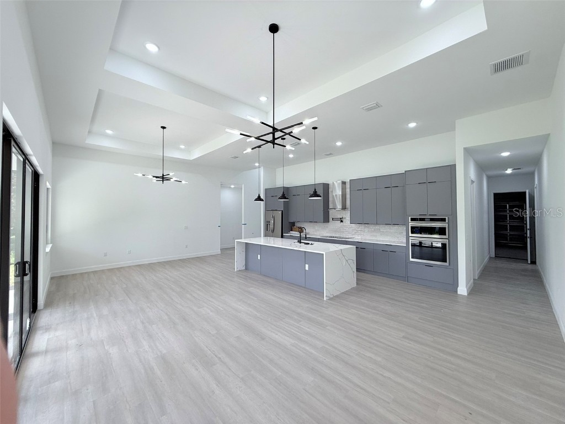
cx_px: 282
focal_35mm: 14
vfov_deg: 85.7
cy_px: 212
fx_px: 229
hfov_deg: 102.1
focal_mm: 2.22
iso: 64
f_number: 2.2
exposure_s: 1/120
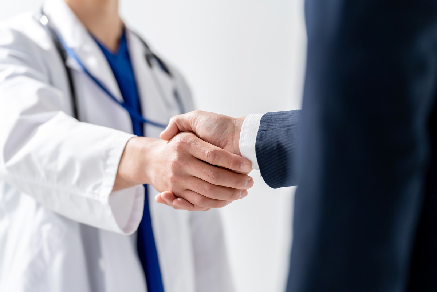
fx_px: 1517
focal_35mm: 125
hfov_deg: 16.4
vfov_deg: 11.0
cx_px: 218
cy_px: 146
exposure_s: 1/200
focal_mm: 125
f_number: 3.5
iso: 200
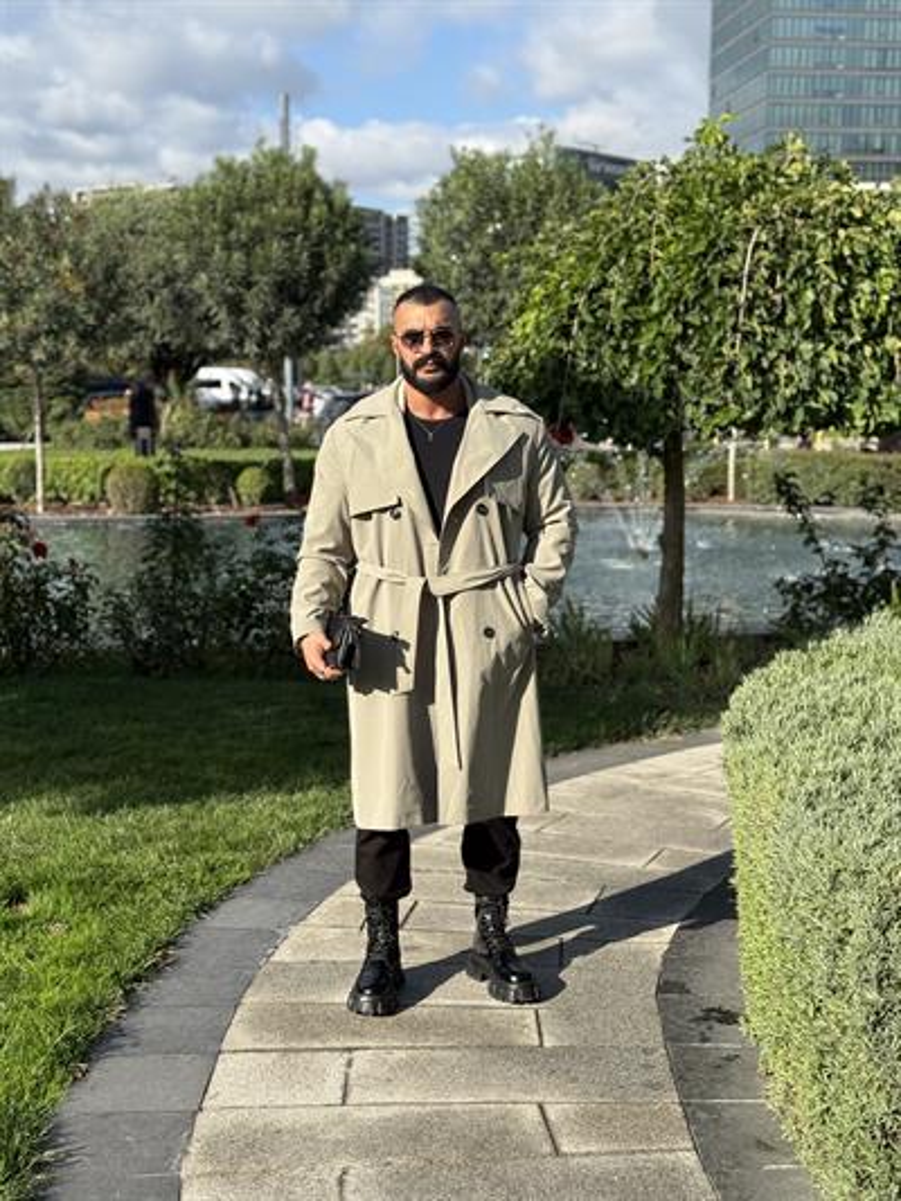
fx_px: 1665
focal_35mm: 48
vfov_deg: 39.6
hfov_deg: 30.3
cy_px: 600
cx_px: 450
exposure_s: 1/4329
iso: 80
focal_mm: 6.76
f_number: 1.78
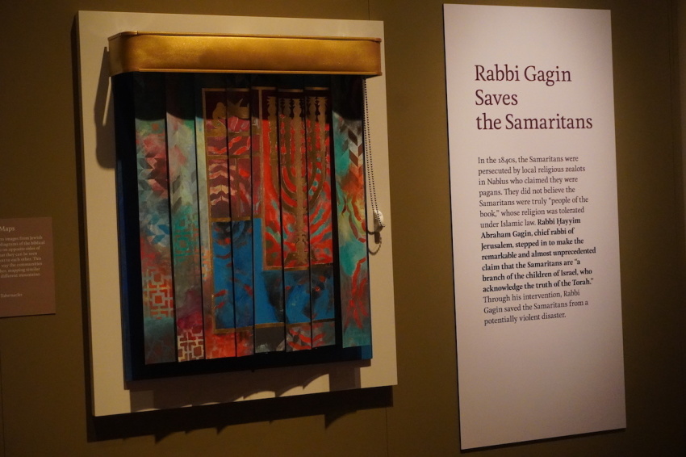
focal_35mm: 64
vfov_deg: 21.1
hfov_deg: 31.2
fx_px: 1229
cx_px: 343
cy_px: 228
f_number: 5.6
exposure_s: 1/50
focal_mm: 43
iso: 6400
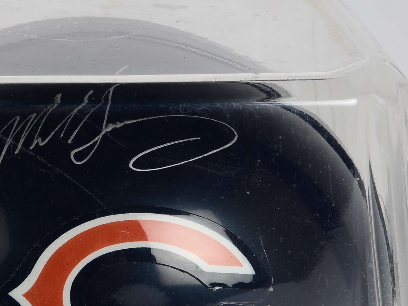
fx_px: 2873
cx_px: 81
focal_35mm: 244
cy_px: 134
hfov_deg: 8.1
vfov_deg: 6.1
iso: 100
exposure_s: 1/160
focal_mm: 105
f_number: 18
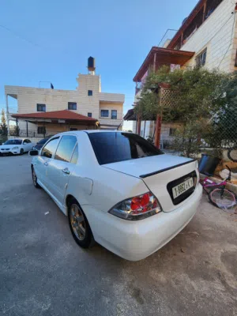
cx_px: 118
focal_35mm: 13
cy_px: 158
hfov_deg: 89.9
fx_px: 119
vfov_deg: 106.2
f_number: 2.2
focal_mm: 2.2
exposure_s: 1/300
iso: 50
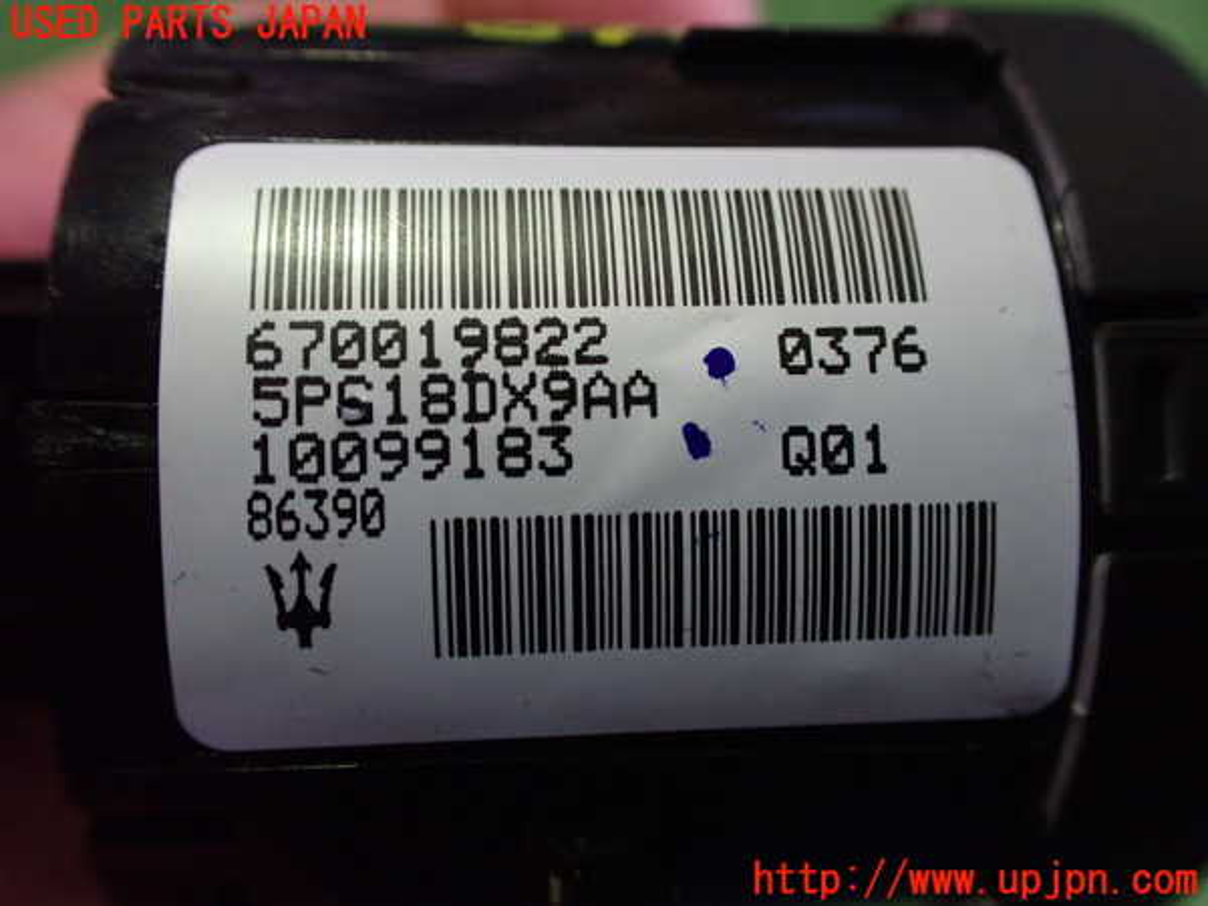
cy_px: 453
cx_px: 604
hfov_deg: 60.0
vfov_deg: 46.8
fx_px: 1047
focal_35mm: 30
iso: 800
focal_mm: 5.4
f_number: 2.3
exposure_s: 1/125
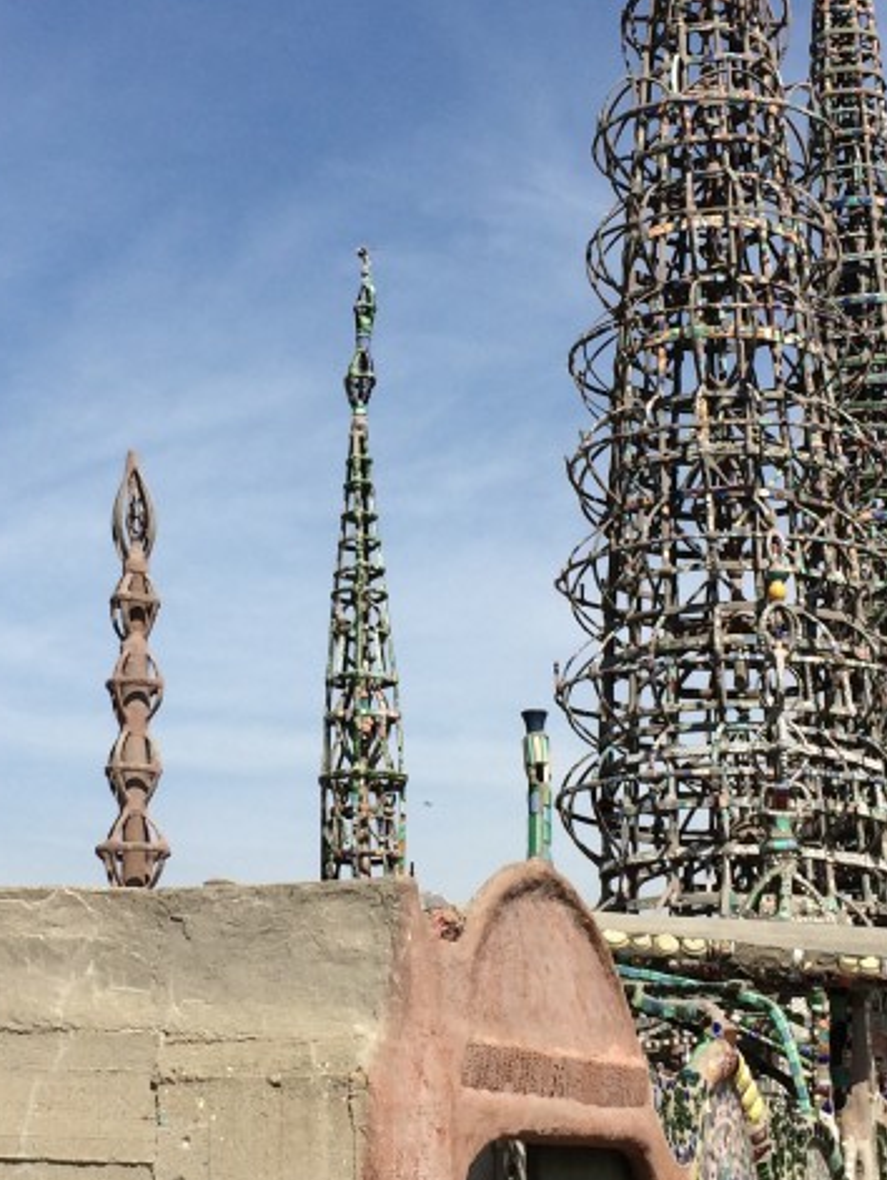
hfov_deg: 23.3
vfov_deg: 30.7
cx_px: 368
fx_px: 2149
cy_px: 539
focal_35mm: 63
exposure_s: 1/3425
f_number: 2.2
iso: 32
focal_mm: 4.15
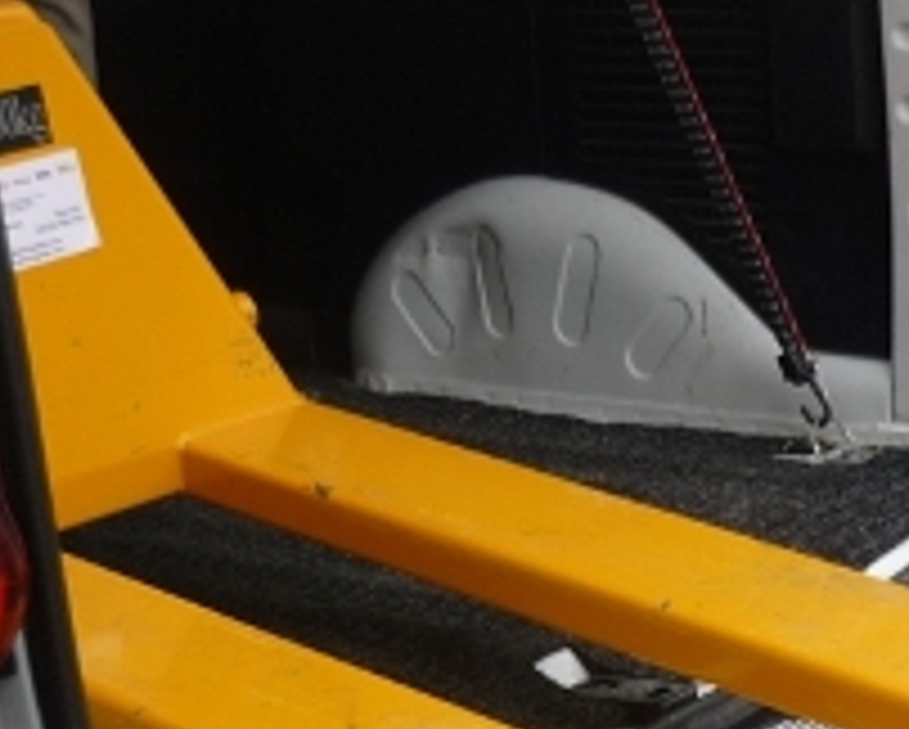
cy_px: 806
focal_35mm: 102
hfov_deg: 18.8
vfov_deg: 14.7
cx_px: 432
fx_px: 2747
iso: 100
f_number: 2.8
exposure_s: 1/50
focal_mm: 5.5
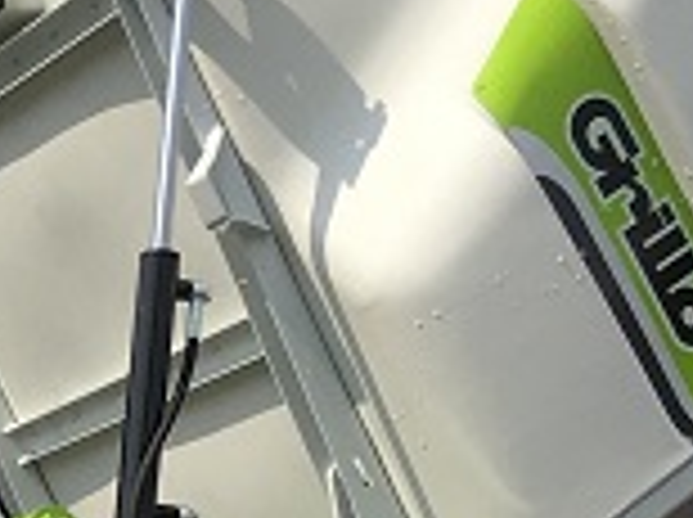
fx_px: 3578
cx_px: -774
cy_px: 1225
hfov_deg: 10.1
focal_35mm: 179
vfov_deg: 7.7
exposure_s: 1/1748
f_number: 2.2
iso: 25
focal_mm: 4.15
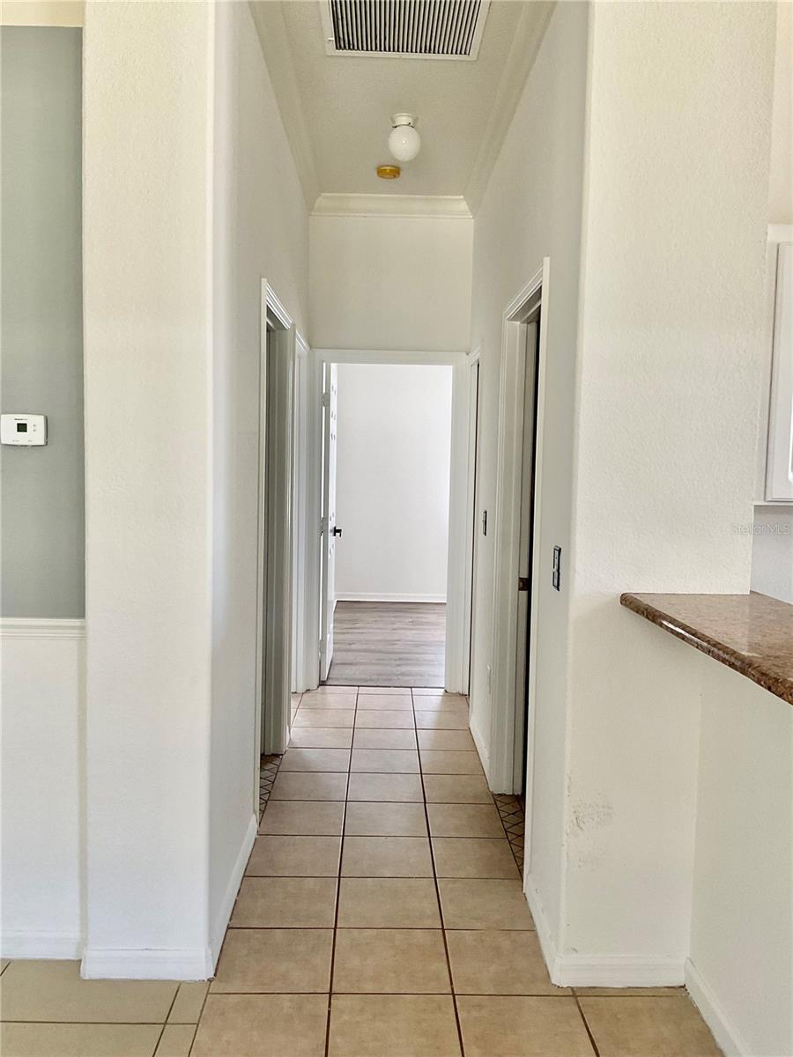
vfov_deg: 61.7
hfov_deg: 48.2
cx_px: 396
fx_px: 886
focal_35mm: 29
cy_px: 528
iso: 64
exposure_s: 1/50
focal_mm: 3
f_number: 1.8
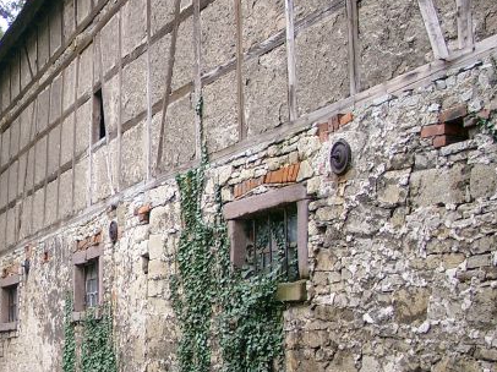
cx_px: 15
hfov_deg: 27.5
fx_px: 961
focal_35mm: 67
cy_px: 217
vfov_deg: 21.9
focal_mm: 7.13
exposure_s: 1/79.4
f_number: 2
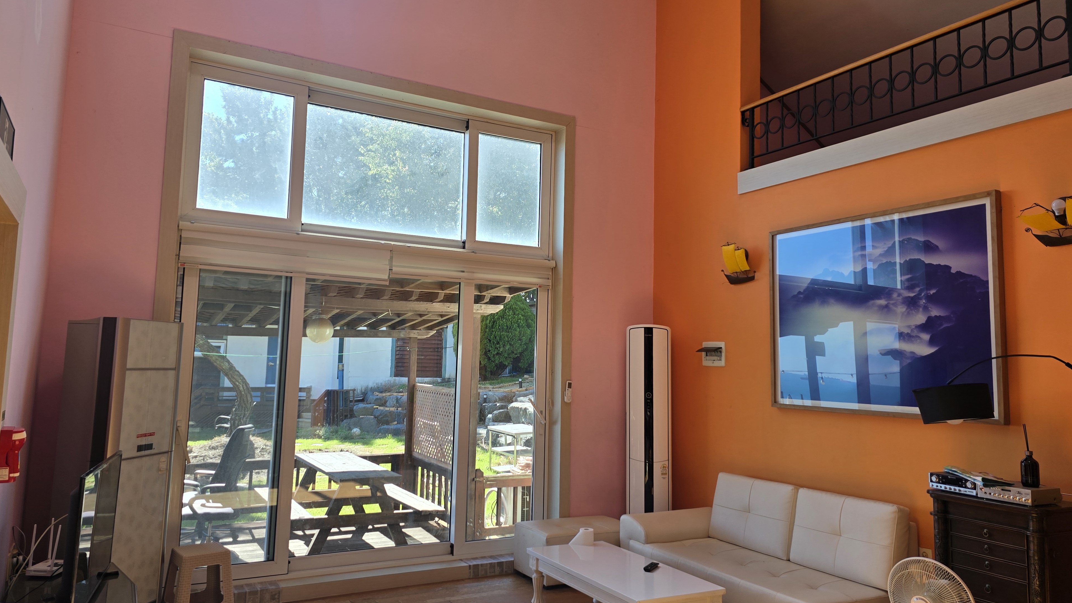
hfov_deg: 71.9
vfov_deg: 44.4
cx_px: 528
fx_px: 739
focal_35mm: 26
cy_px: 291
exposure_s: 1/180
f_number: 1.7
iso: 12
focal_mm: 6.3
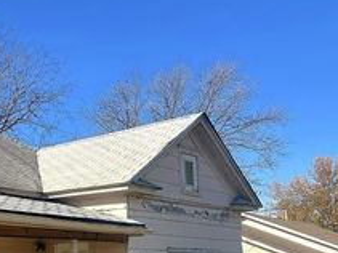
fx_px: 556
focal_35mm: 57
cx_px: -29
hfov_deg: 30.4
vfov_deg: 25.2
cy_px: 201
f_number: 1.8
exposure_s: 1/4545
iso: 80
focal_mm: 6.9
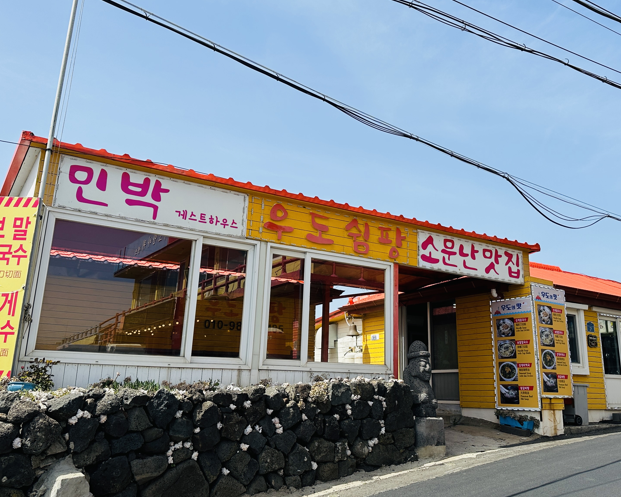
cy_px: 215
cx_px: 357
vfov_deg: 44.4
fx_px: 607
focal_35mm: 33
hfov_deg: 54.0
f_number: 1.78
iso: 80
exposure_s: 1/4762
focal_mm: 6.86
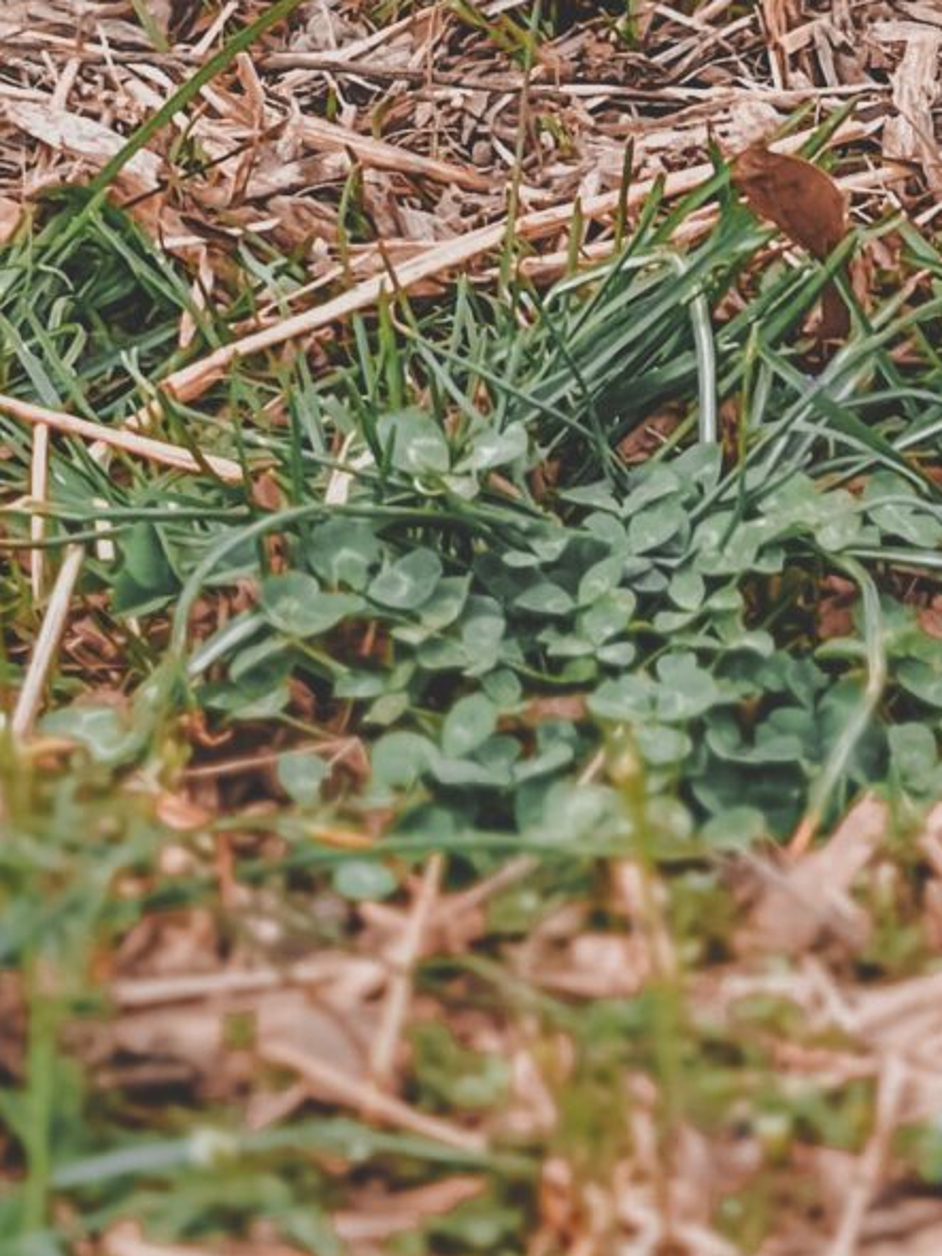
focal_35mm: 208
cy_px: -867
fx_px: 7550
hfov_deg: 7.1
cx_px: 1291
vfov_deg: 9.2
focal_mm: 6.86
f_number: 1.8
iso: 80
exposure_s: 1/350
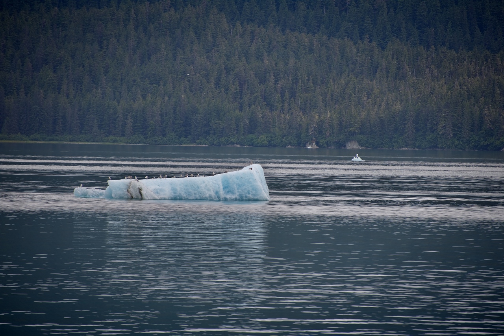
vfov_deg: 4.6
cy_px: 168
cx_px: 252
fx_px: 4201
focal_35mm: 300
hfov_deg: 6.9
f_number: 5.6
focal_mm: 300
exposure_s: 1/640
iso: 180
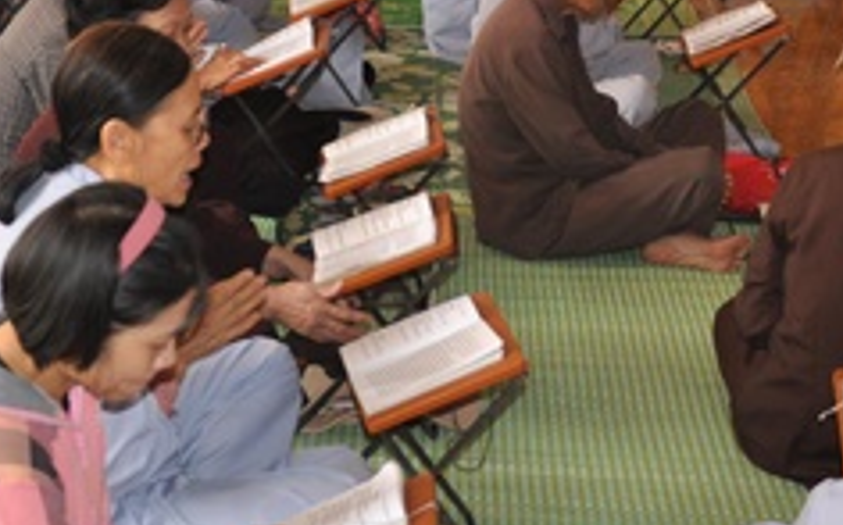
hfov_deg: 20.4
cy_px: 293
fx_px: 2318
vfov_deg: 12.9
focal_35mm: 101
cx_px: 189
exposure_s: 1/60
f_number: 3.8
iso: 250
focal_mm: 24
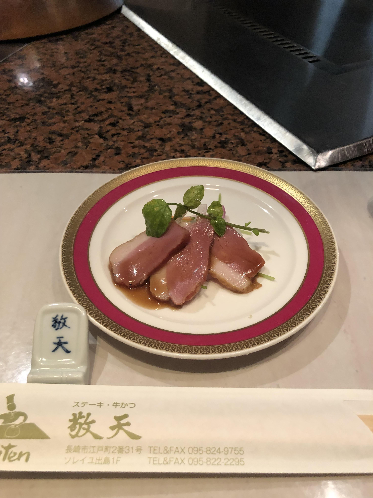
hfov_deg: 49.7
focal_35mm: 28
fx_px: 402
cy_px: 249
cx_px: 186
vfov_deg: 63.4
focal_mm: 4
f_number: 1.8
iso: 80
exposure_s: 1/15
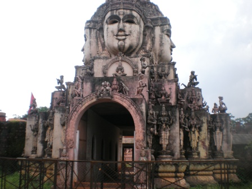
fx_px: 277
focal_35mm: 38
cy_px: 94
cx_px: 126
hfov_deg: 49.0
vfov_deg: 37.7
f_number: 4.6
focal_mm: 6.3
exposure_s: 1/245
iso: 64
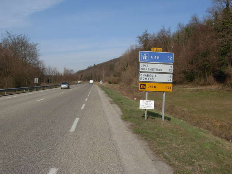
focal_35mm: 38
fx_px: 255
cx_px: 116
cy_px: 87
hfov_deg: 49.0
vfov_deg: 37.7
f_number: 4.9
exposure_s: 1/683
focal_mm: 6.3
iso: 79
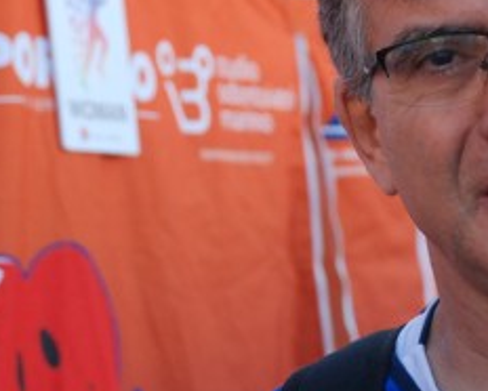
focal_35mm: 175
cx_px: 517
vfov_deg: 8.8
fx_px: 2530
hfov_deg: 10.9
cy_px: 115
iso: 1000
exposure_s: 1/640
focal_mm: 48
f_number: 4.8
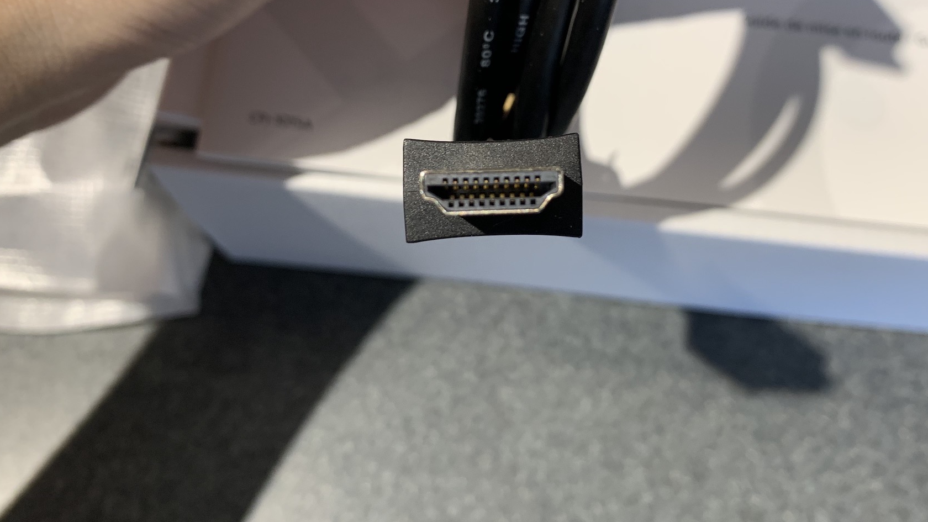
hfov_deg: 57.9
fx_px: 837
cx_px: 506
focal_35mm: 34
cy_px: 202
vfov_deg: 34.5
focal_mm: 4.25
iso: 100
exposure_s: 1/60
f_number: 1.8
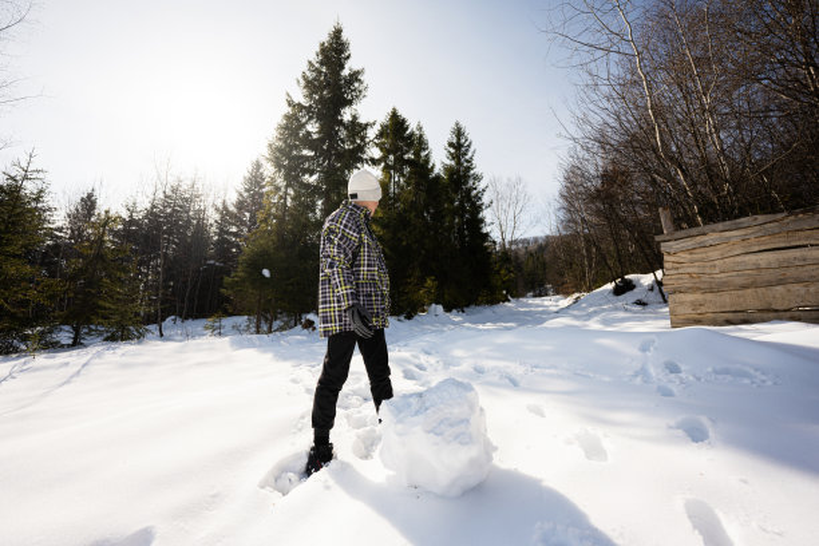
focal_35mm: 14
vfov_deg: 81.2
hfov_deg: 104.3
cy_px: 273
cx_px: 410
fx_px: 318
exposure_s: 1/2500
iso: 64
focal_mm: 14
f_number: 2.8
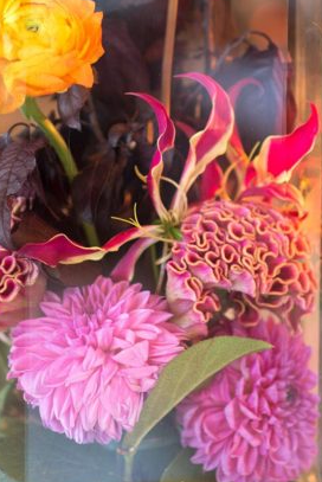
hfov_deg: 6.4
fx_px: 2866
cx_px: 185
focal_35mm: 214
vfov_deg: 9.5
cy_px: 0
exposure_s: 1/15
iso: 200
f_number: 2.2
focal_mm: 85
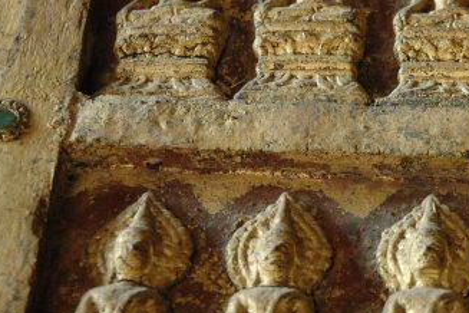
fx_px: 2241
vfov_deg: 8.0
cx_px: 496
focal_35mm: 172
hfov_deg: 11.8
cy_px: 194
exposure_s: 1/100
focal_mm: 52
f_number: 5
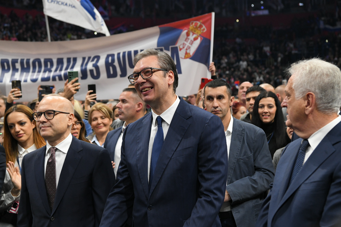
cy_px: 114
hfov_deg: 34.5
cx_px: 170
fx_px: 549
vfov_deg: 23.4
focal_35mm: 58
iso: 3200
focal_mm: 58
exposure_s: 1/1000
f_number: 5
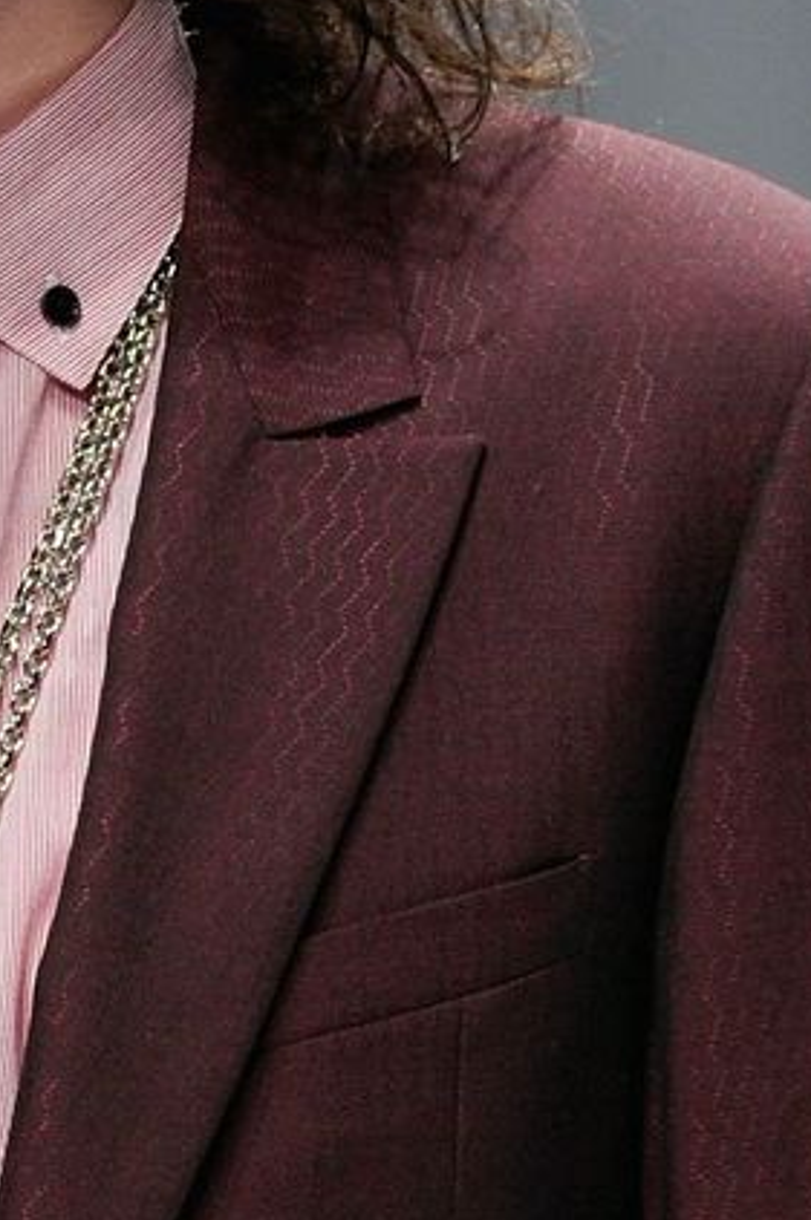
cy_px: 1203
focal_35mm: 725
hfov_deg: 1.9
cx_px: -188
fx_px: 24557
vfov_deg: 2.8
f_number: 7.1
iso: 640
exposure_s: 1/500
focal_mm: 170
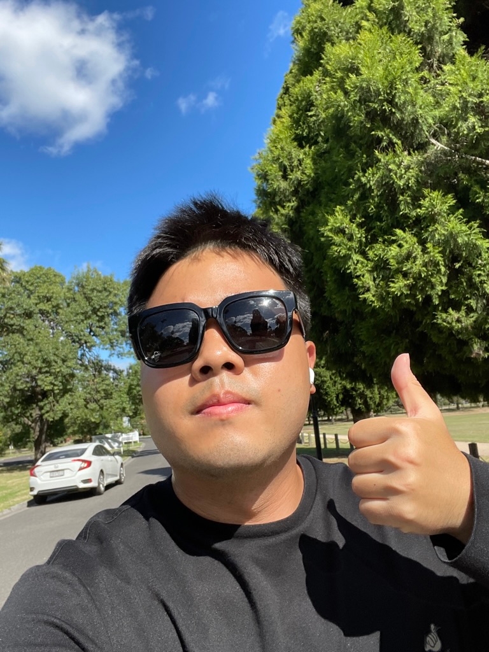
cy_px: 326
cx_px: 244
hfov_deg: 46.8
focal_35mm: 30
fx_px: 565
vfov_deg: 60.0
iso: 25
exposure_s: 1/981
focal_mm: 2.71
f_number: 2.2
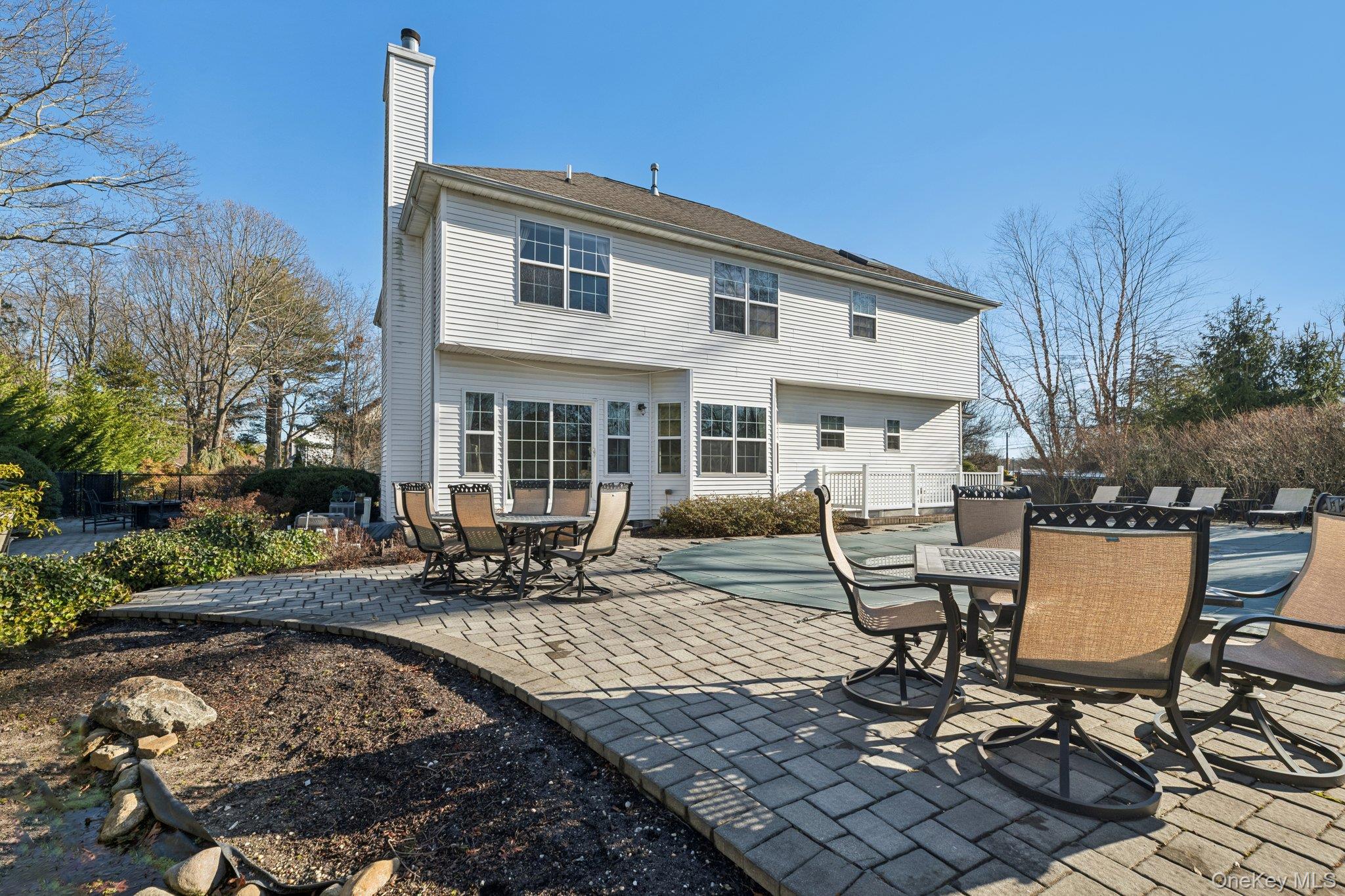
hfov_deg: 96.7
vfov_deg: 73.7
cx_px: 672
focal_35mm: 16
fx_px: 598
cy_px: 448
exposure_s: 1/320
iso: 160
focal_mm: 16
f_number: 8
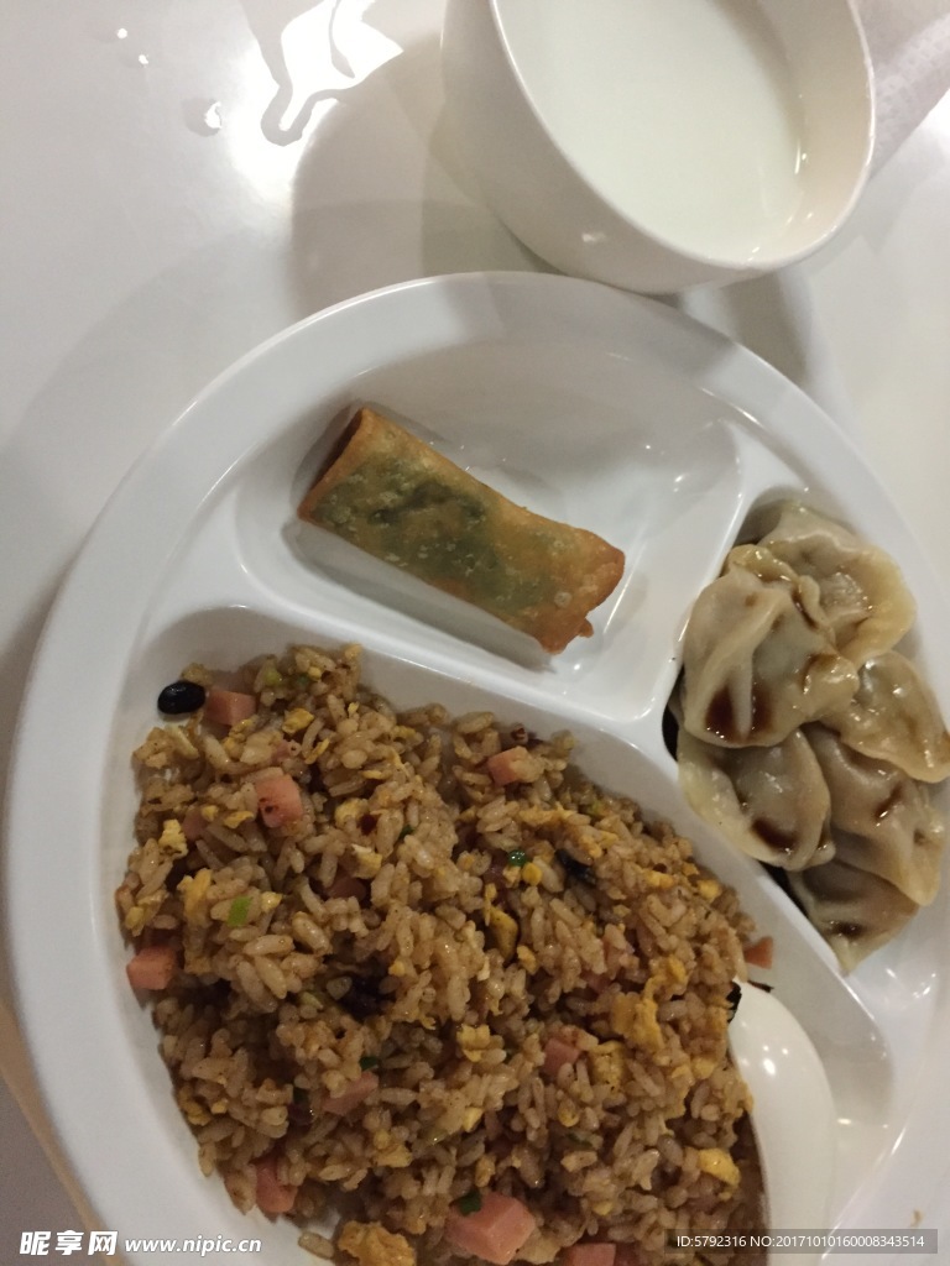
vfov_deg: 61.7
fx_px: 1061
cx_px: 475
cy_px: 633
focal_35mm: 29
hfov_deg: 48.2
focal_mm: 4.15
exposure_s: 1/17
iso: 400
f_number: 2.2
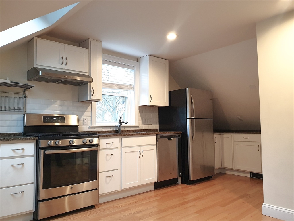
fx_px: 221
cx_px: 147
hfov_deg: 67.3
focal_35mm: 26
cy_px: 110
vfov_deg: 53.1
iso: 250
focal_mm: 4.3
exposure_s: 1/40
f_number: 2.4
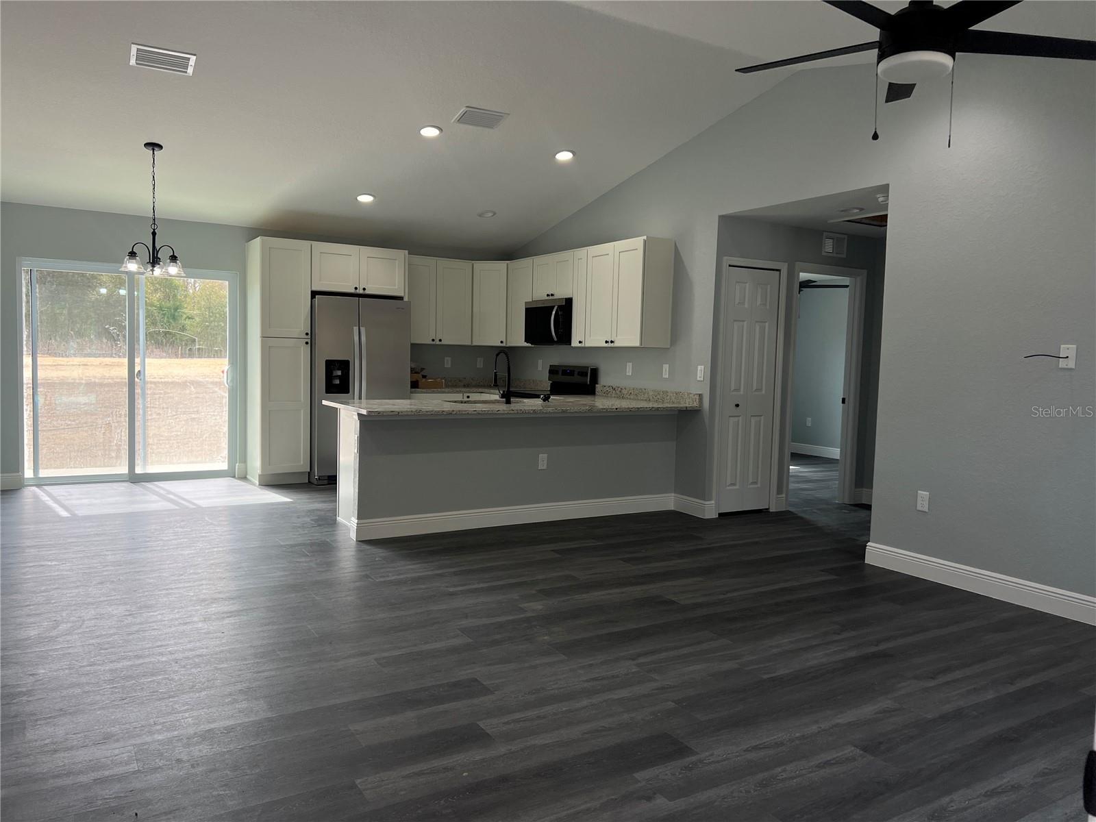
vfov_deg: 53.1
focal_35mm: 26
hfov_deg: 67.3
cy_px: 411
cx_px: 548
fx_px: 823
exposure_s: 1/628
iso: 50
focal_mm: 5.7
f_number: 1.5
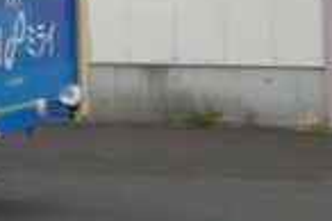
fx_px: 3482
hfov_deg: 5.1
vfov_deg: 3.6
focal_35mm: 378
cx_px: -814
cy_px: -246
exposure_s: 1/80
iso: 100
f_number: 8
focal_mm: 36
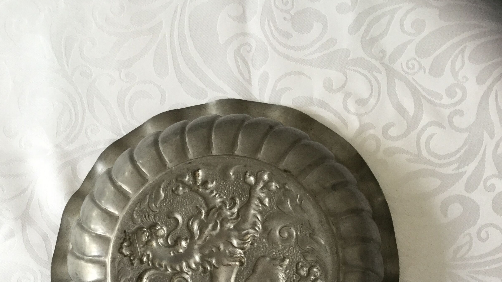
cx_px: 249
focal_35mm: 46
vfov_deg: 24.7
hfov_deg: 44.6
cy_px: 286
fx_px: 612
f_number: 2.4
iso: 50
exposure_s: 1/33
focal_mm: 3.3
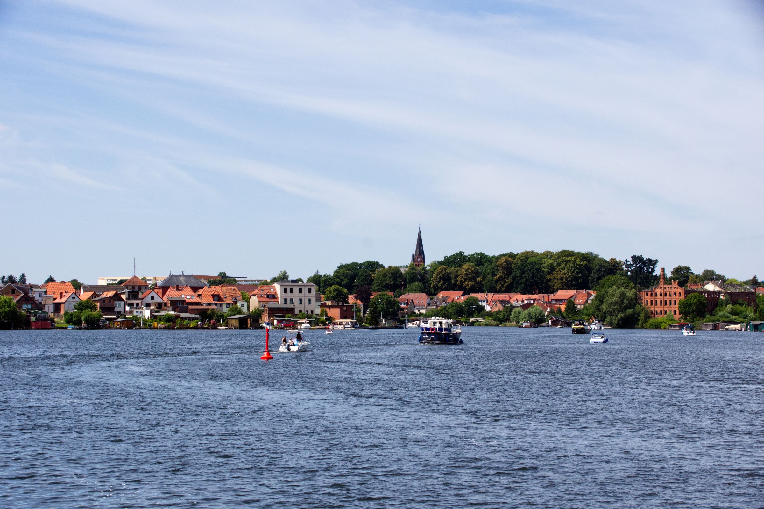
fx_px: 1751
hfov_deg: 24.6
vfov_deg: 16.6
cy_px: 254
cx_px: 382
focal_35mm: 82
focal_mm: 55
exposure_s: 1/1000
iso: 400
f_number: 10
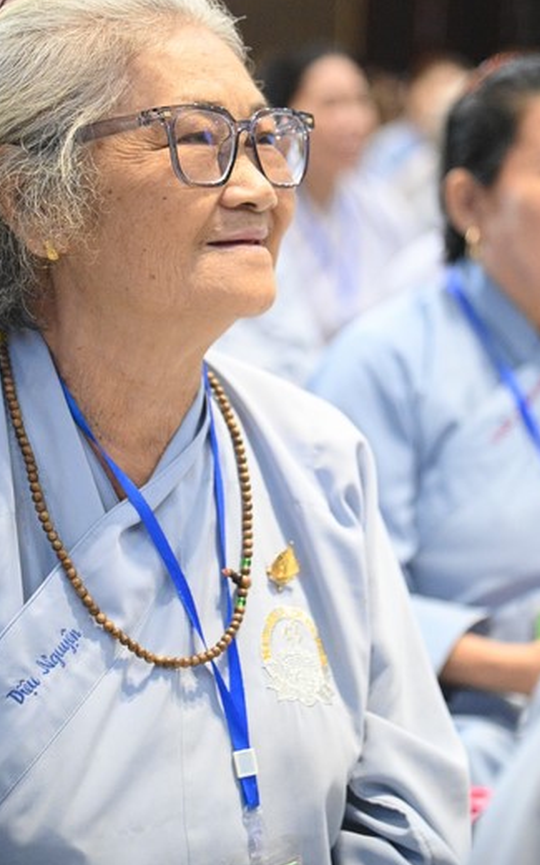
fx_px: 2755
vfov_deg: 17.8
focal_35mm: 117
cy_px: 354
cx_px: 274
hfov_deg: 11.2
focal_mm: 92
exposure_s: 1/400
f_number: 4
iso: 12800
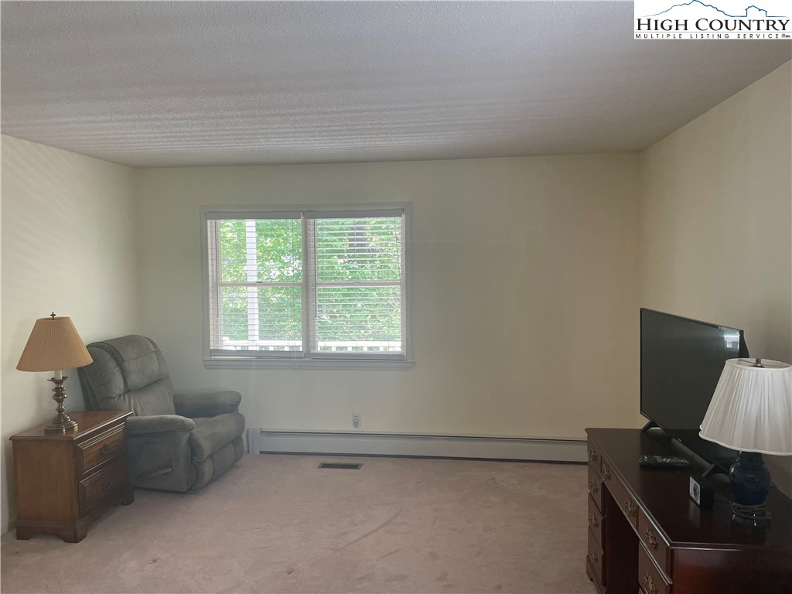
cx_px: 396
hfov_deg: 67.3
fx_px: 595
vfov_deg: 53.1
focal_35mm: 26
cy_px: 297
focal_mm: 4.2
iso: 125
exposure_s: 1/103
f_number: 1.6
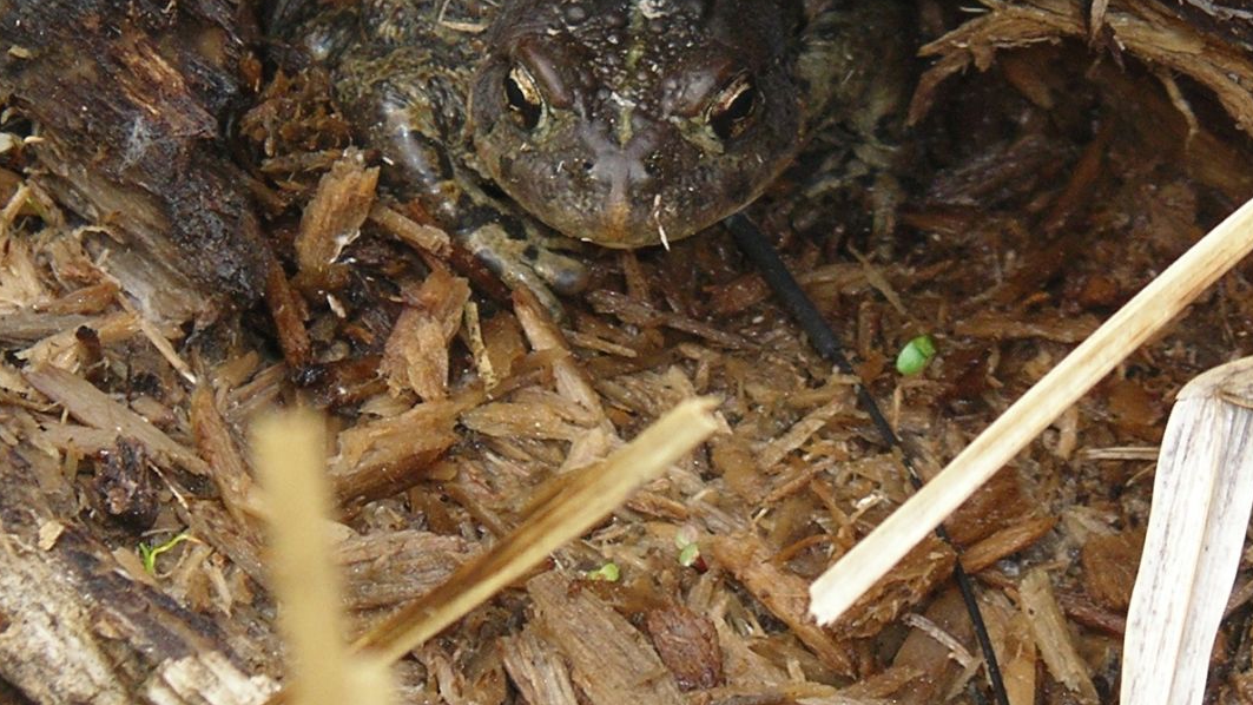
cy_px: 157
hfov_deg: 9.9
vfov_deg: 5.6
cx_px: 662
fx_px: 7243
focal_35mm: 218
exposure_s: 1/160
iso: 64
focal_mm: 16
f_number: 3.9
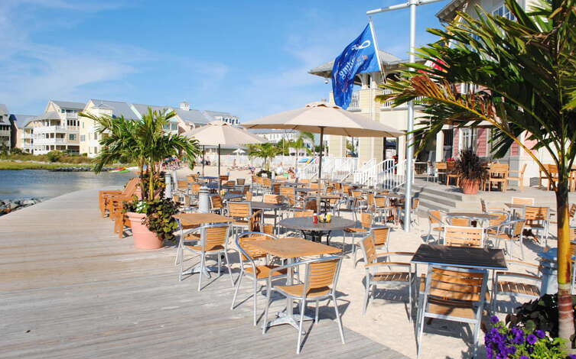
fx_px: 439
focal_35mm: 28
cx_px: 292
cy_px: 189
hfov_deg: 66.5
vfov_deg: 44.5
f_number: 9
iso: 100
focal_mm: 18
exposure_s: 1/320
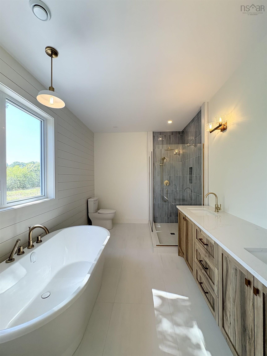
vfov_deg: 102.1
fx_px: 144
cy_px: 178
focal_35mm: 14
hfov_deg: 85.7
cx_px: 134
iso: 64
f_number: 2.2
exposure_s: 1/120
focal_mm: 2.22
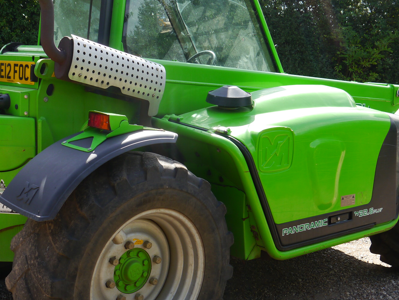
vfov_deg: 27.5
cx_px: 167
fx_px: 611
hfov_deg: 36.1
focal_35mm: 53
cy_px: 147
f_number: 5.6
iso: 160
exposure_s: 1/200
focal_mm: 15
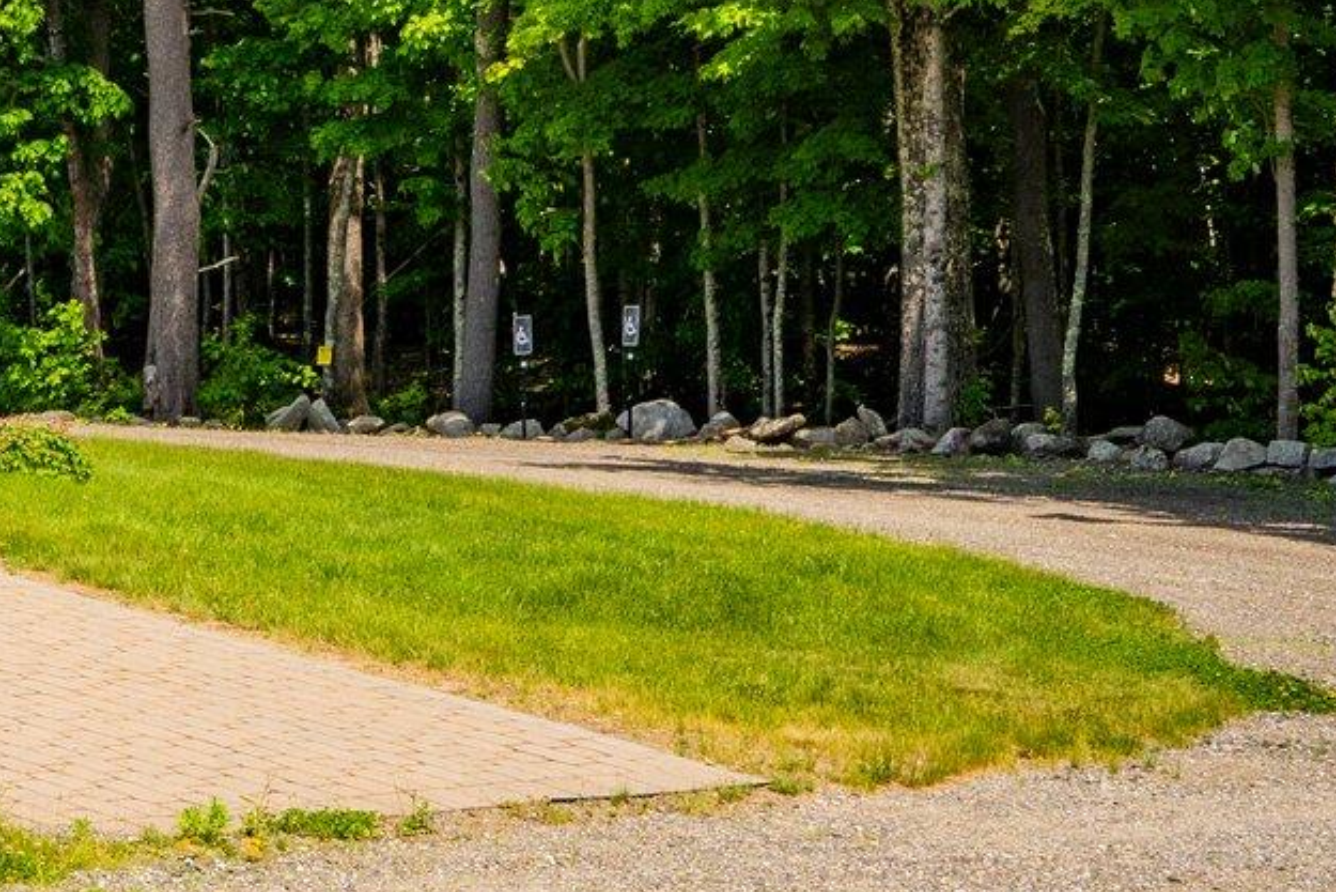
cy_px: 283
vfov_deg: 14.4
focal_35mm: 95
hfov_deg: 18.3
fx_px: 3526
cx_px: -840
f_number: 9
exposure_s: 1/200
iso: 50
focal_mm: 29
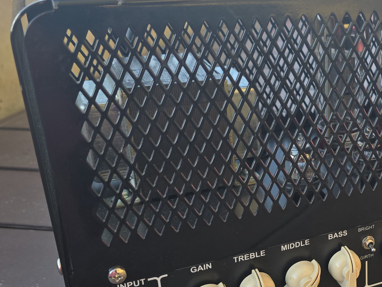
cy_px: 179
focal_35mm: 54
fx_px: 596
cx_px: 395
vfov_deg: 26.9
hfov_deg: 32.3
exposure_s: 1/180
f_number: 1.7
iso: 20
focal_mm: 6.3
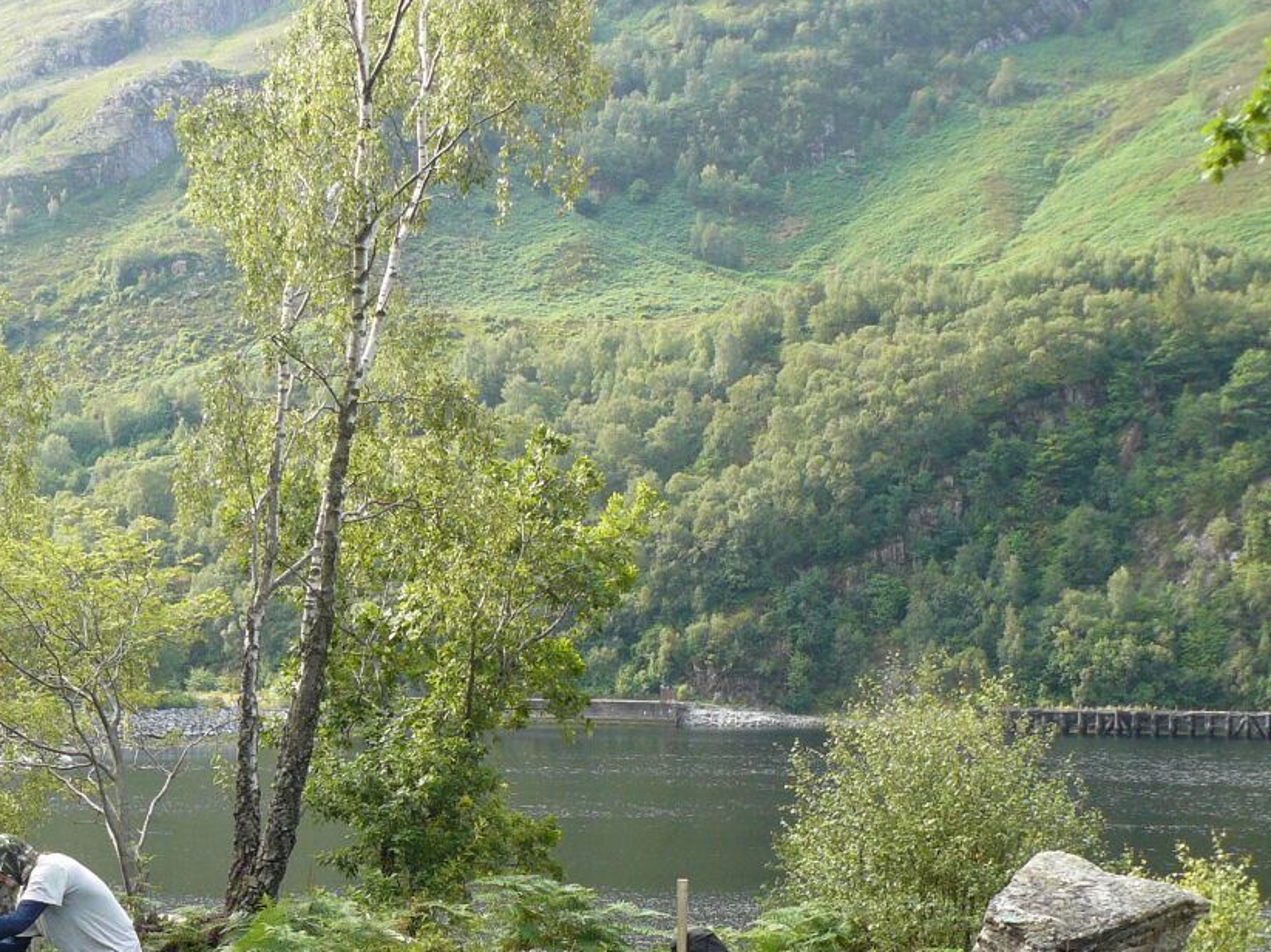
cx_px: 252
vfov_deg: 22.8
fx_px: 2313
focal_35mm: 63
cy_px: 804
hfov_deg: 30.0
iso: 100
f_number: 3.6
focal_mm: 6
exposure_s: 1/125
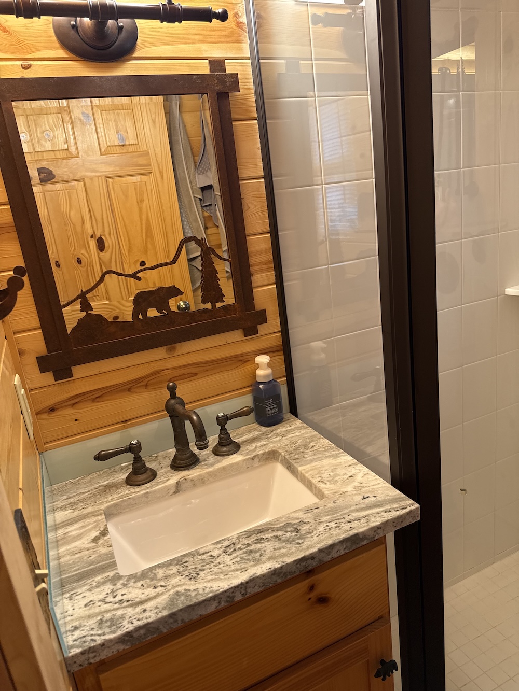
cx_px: 260
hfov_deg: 56.8
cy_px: 346
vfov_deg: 71.6
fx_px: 480
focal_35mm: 24
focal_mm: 6.76
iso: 160
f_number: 1.78
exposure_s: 1/60
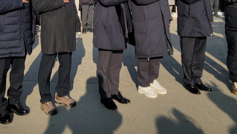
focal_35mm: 45
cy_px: -13
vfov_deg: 24.7
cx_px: 95
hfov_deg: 45.2
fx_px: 283
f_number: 1.8
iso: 20
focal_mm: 7
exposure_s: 1/1505
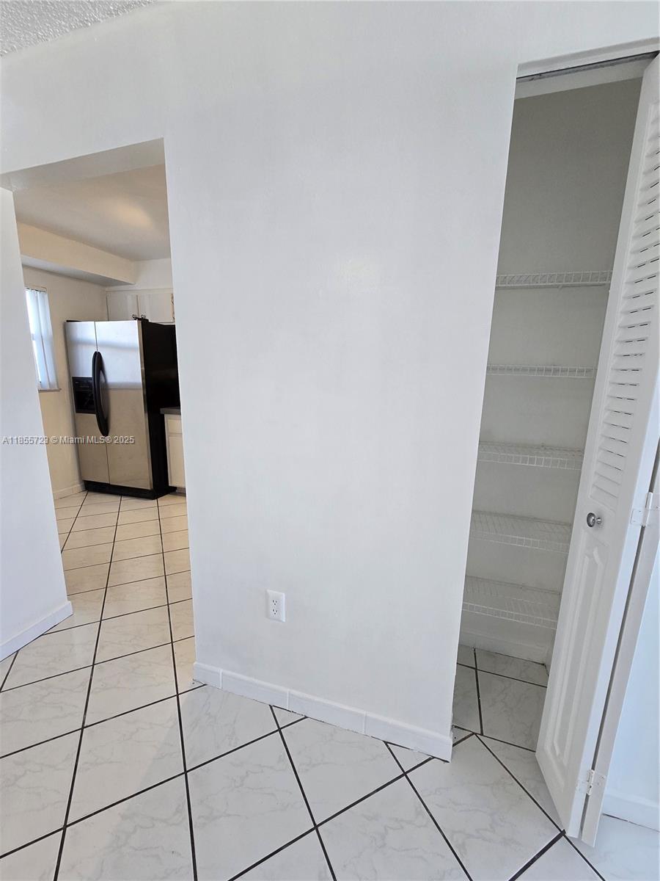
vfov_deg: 106.2
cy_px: 440
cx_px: 330
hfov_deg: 89.9
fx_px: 330
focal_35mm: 13
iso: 160
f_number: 2.2
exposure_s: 1/60
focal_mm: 2.2
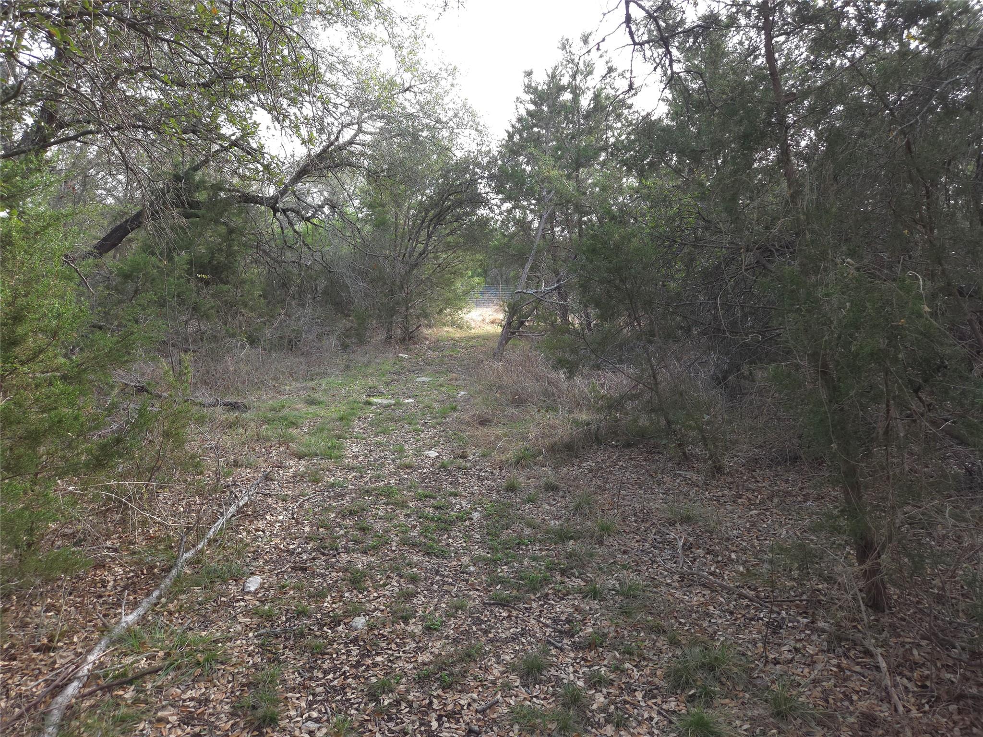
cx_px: 492
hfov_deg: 73.9
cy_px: 368
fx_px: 653
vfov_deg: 58.9
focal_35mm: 23
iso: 50
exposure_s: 1/142
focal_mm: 5.4
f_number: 1.8
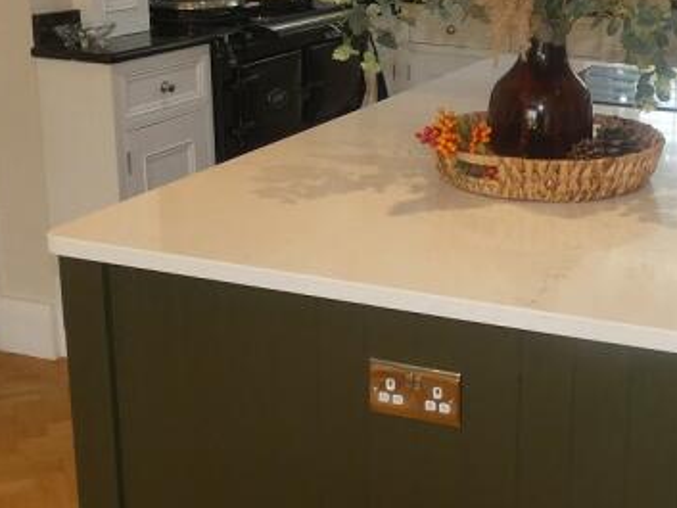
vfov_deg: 25.1
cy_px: 173
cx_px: 562
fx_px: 1135
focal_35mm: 58
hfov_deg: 32.1
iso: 125
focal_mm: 3.6
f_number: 3.2
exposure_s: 1/60
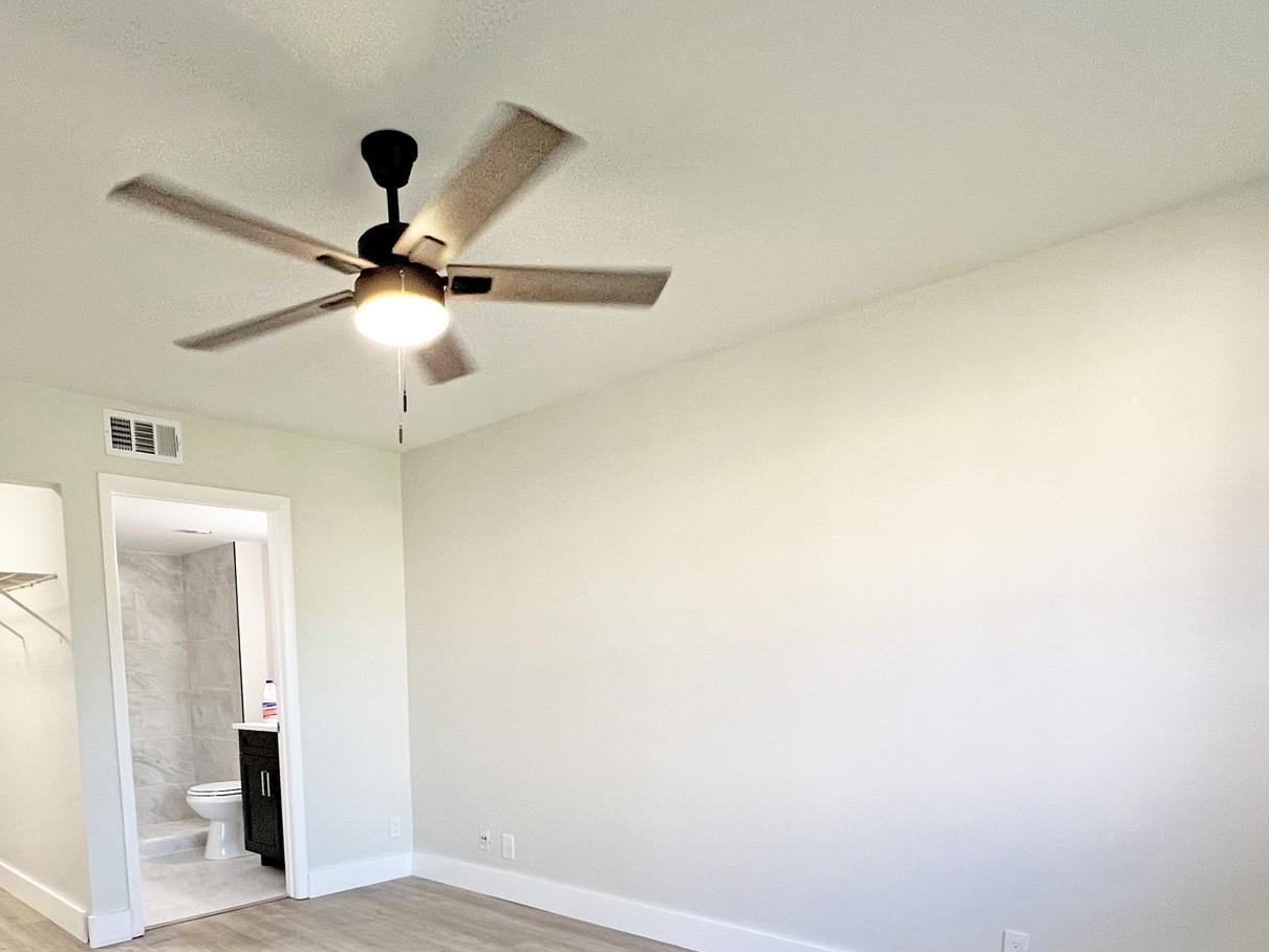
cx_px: 511
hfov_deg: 75.6
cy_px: 774
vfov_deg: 56.3
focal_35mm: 22
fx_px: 807
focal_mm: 1.57
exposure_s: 1/120
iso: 200
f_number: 1.8
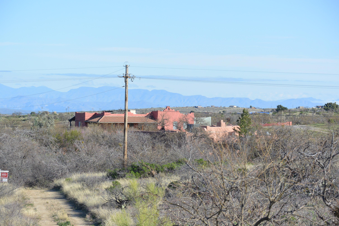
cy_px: 113
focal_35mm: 143
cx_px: 170
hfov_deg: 14.3
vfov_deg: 9.6
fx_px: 1346
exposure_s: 1/800
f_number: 5
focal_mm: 53.1
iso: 160
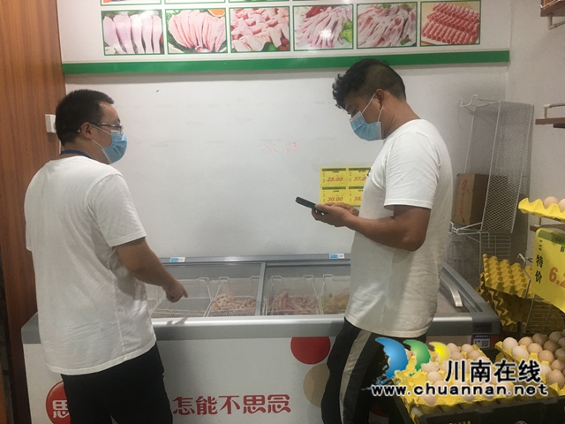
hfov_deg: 61.7
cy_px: 212
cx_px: 282
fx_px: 473
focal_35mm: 29
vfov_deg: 48.2
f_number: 2.2
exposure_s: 1/33
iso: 64
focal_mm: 4.15
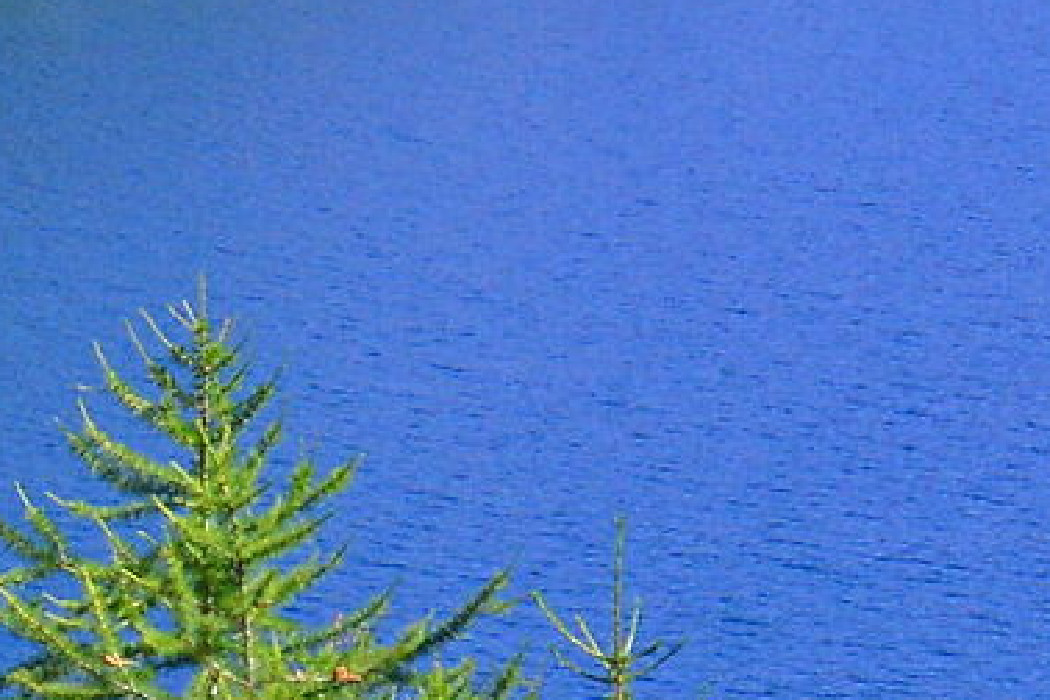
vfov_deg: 6.3
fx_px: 6300
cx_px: -475
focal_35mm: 216
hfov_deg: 9.3
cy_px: 944
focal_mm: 34
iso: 800
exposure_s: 1/1000
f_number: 4
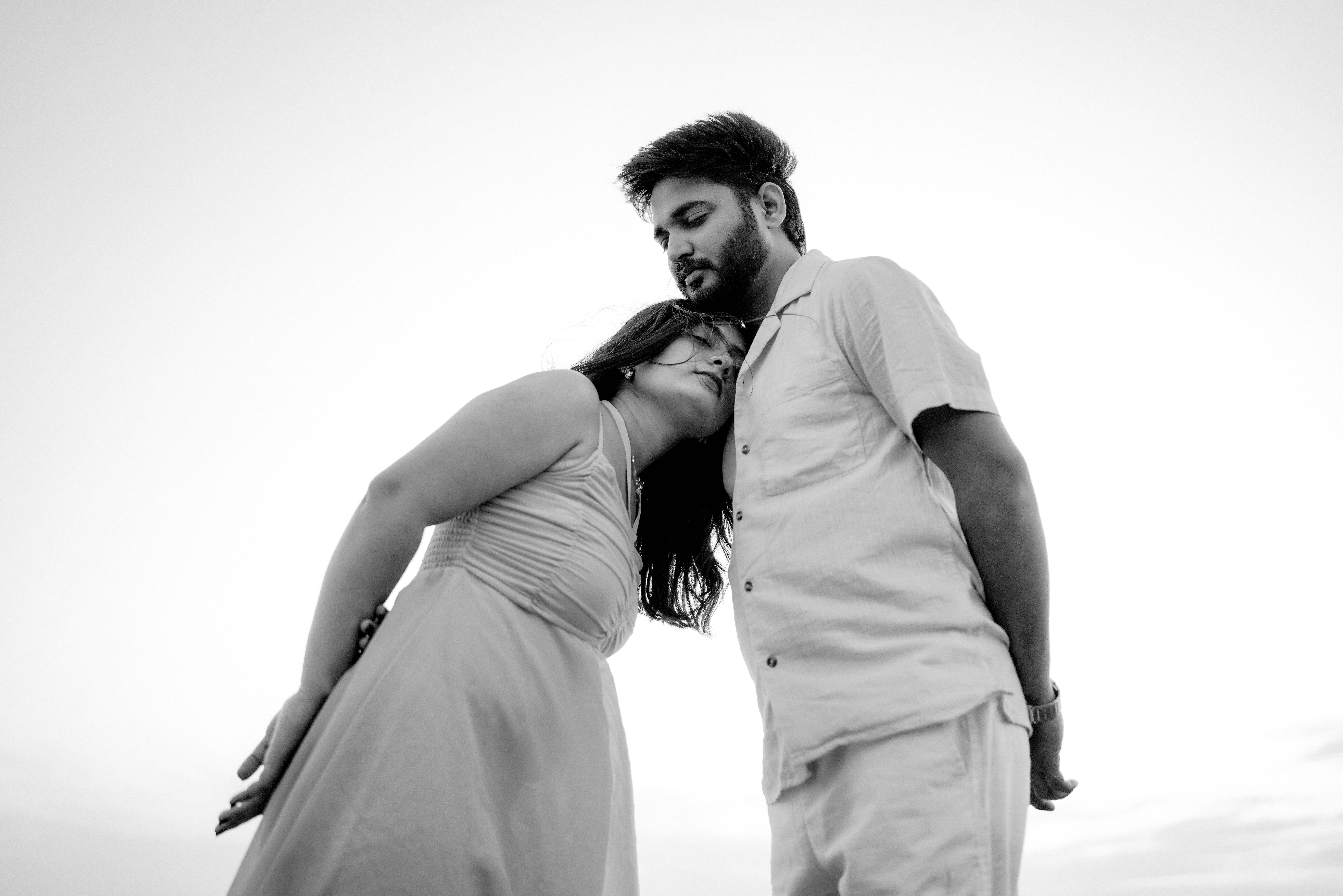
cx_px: 672
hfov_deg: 54.4
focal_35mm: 35
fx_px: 1306
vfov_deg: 37.9
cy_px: 448
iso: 1000
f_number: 1.4
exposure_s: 1/640
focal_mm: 35
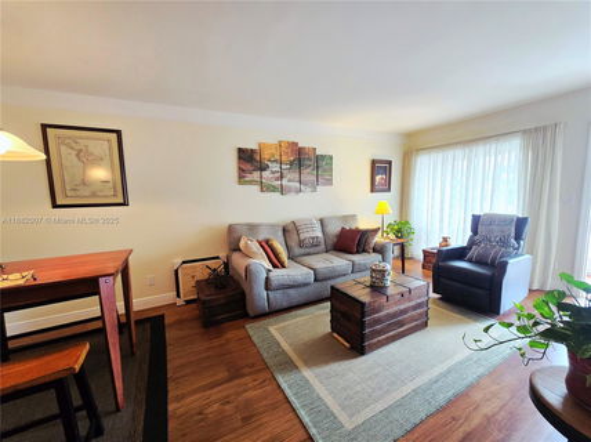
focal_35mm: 13
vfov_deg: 89.8
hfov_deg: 106.2
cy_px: 221
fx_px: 222
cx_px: 296
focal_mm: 2.2
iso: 640
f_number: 2.2
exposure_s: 1/60.2
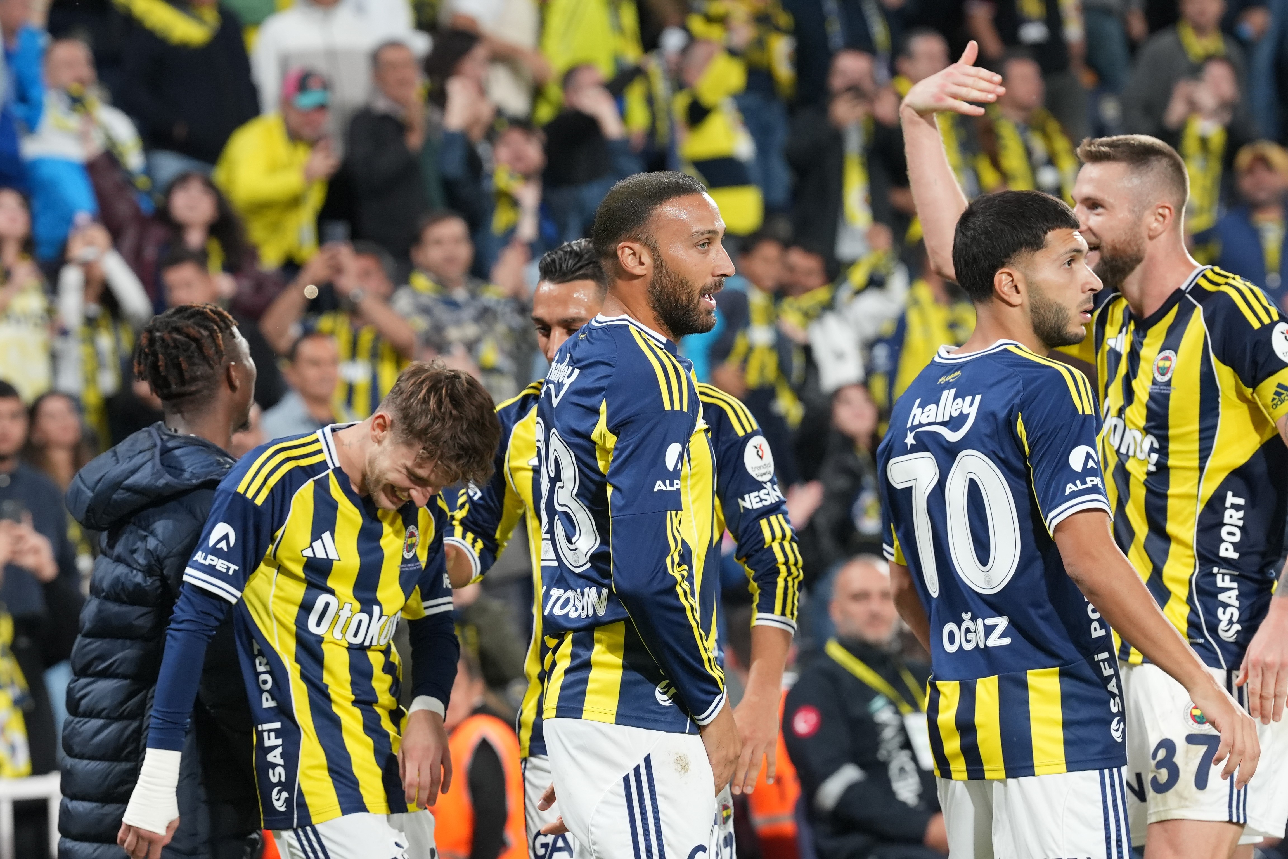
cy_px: 430
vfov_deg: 5.9
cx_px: 644
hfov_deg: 8.8
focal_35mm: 234
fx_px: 8371
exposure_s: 1/640
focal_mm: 156
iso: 2000
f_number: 4
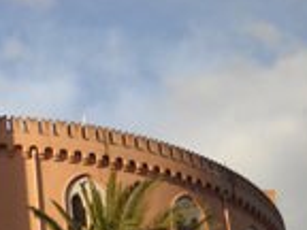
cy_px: 309
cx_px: -107
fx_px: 1135
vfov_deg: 11.3
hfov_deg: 14.7
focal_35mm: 128
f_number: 5.5
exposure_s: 1/201
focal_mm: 6.72
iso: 64
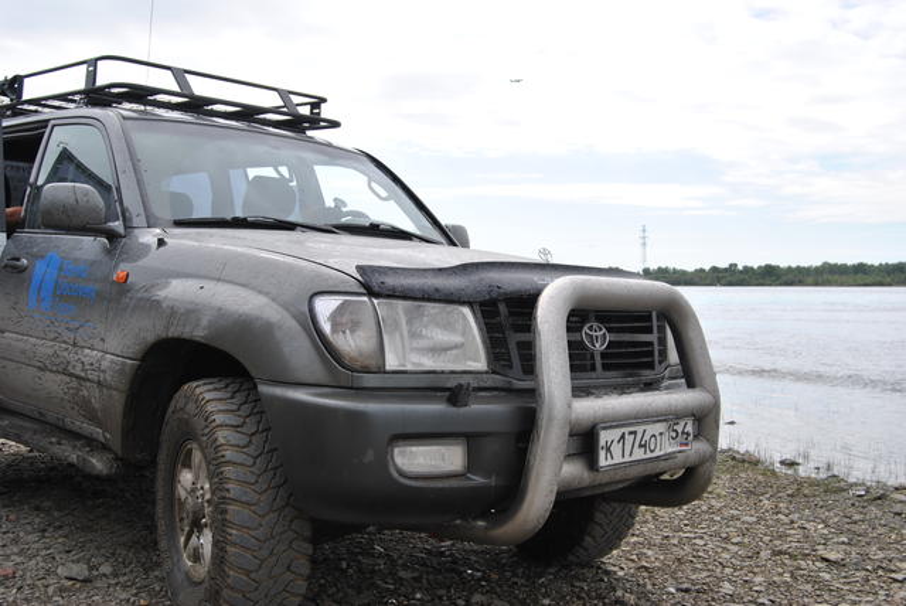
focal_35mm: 39
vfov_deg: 34.3
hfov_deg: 49.5
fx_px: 982
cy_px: 303
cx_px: 453
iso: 100
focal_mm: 26
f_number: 7.1
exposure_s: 1/200
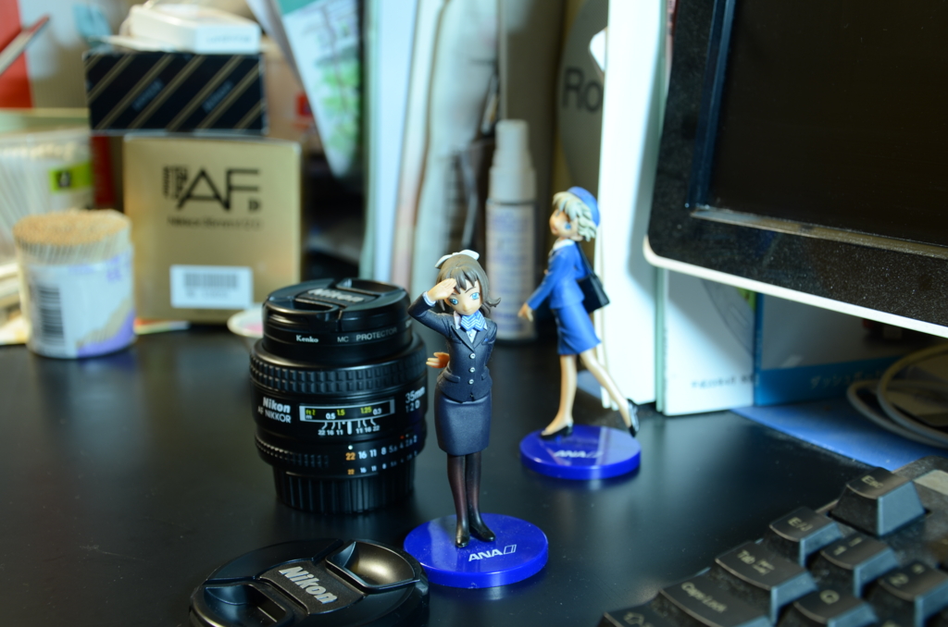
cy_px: 314
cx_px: 474
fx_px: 1379
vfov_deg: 25.6
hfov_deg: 37.9
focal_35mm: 52
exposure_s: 1/1.6
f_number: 5.6
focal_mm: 35
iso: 100
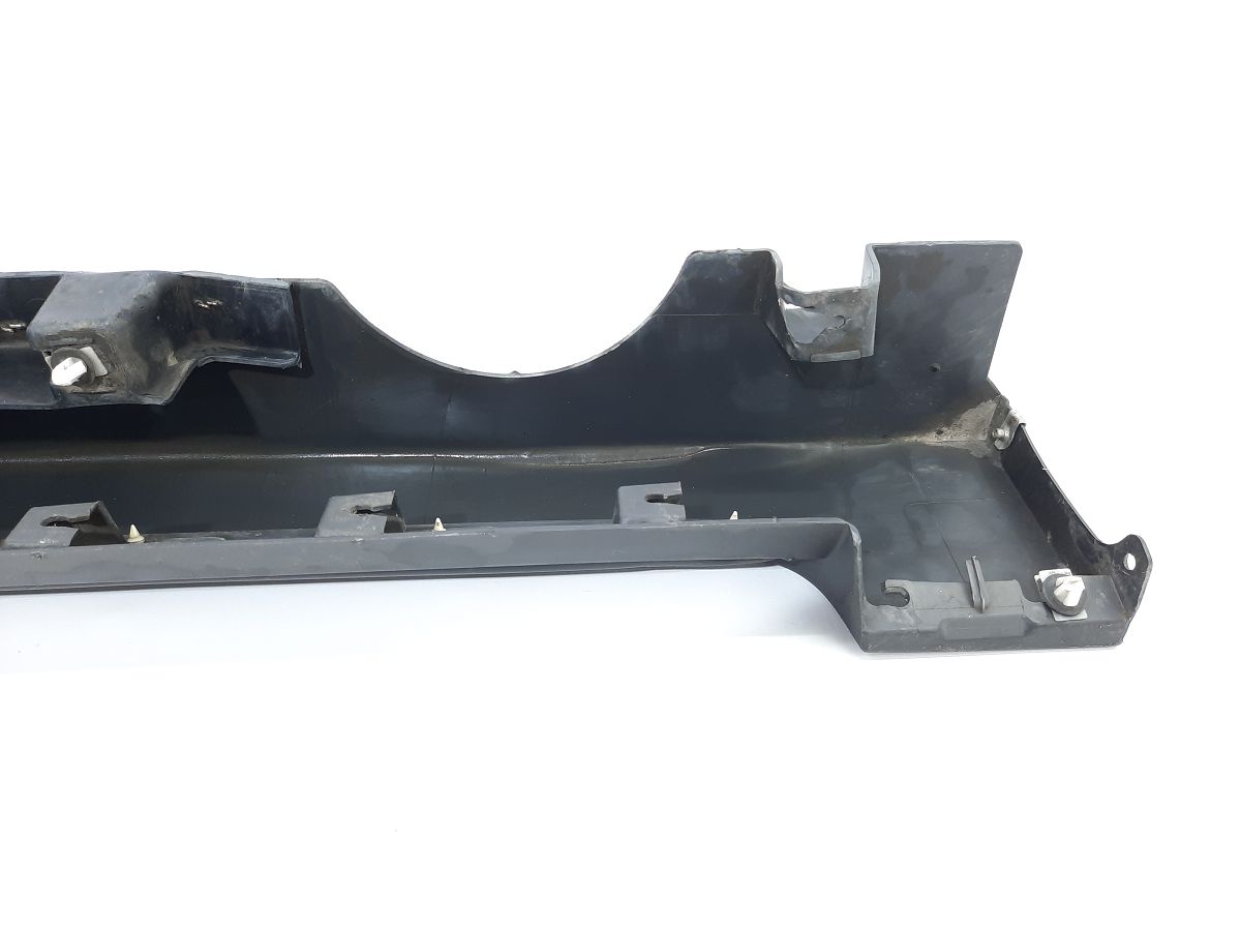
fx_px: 896
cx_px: 620
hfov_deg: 69.4
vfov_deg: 54.9
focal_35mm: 25
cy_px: 466
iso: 200
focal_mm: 4.6
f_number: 2
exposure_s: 1/50
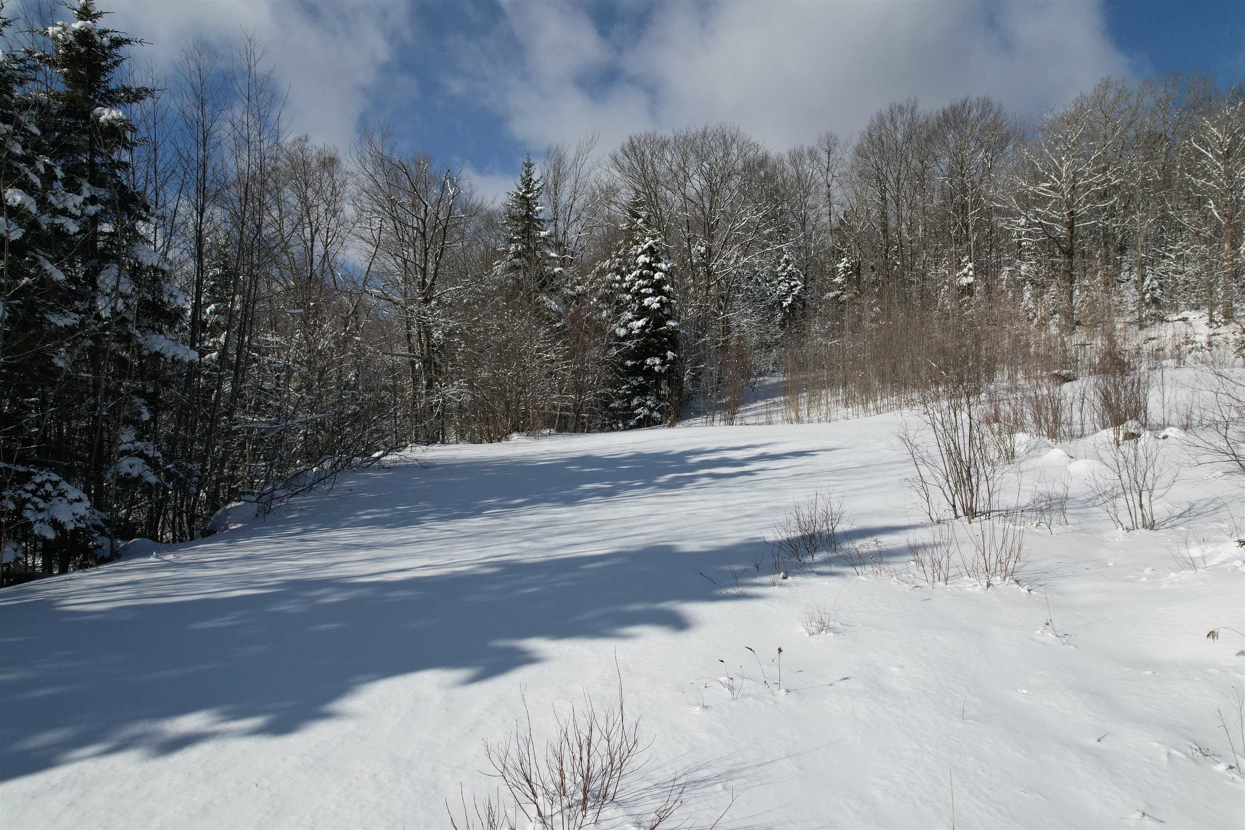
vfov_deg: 57.2
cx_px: 622
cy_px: 415
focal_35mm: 22
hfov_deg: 78.6
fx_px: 761
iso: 120
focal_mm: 8.38
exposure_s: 1/4000
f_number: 2.8
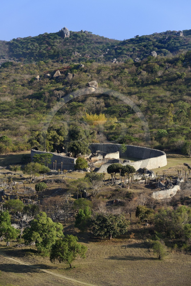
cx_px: 96
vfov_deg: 15.2
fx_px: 1075
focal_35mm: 135
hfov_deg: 10.1
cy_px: 143
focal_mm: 135
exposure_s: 1/250
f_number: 8
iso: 200
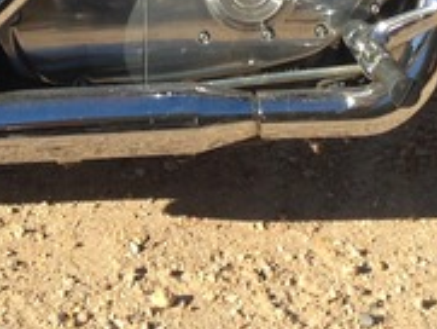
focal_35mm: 146
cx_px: 82
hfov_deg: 13.4
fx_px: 1844
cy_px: -242
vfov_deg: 9.7
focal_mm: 4.12
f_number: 2.4
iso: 50
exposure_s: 1/742
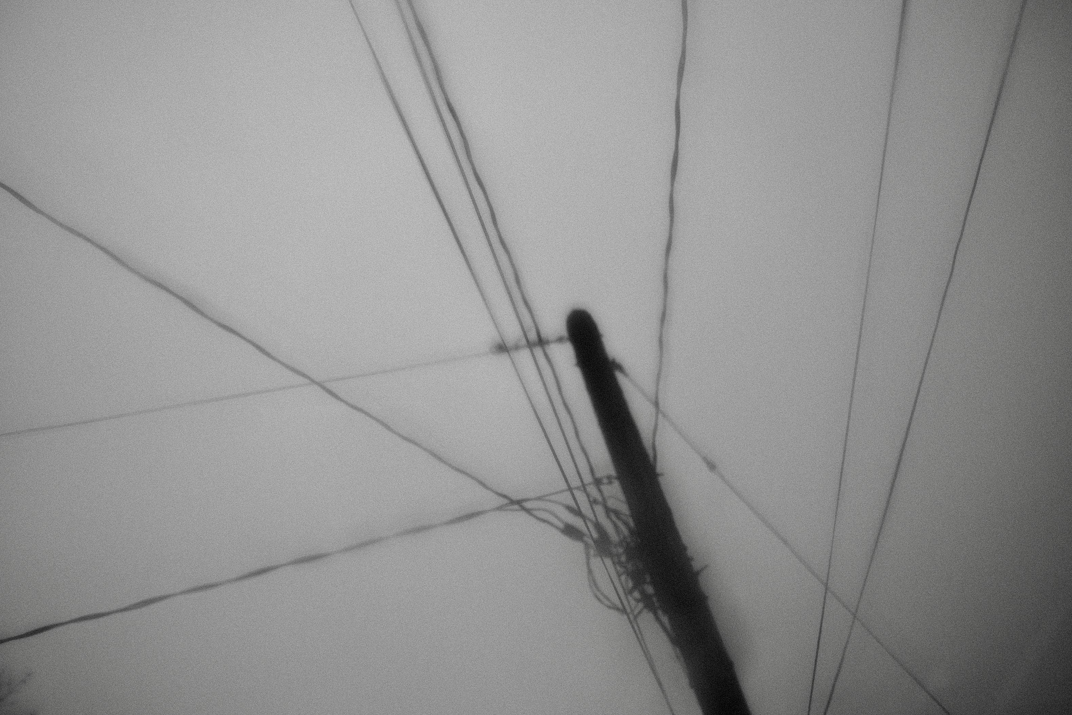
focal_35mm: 54
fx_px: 1608
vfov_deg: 25.1
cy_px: 362
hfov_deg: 36.9
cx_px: 545
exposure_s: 1/2000
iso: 250
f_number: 1.4
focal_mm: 35
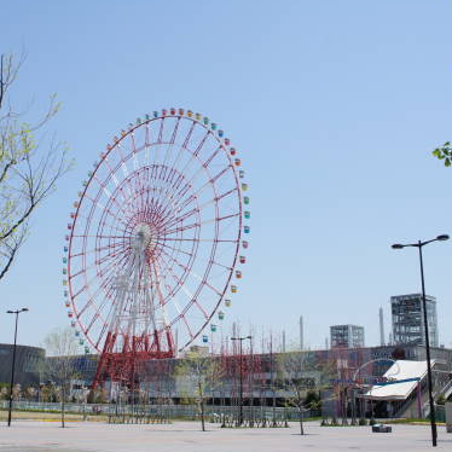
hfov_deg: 36.7
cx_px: 155
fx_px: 676
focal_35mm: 46
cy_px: 233
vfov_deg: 37.0
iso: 200
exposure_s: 1/250
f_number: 11
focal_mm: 21
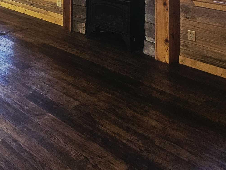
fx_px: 261
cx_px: -55
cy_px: -73
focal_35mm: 40
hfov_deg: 35.2
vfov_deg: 27.3
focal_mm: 2.2
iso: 400
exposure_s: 1/77.5
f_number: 2.2
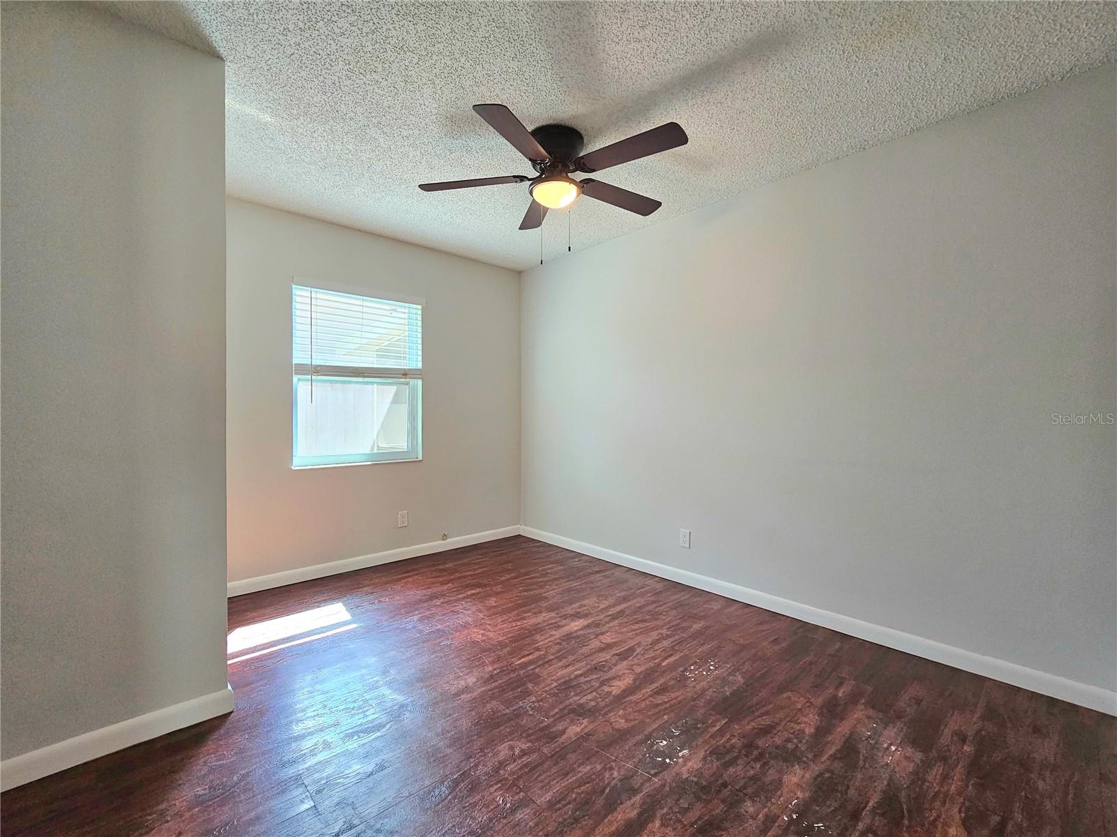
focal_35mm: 13
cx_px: 558
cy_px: 418
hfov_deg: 106.2
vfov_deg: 89.9
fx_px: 419
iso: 125
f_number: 2.2
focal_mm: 2.2
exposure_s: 1/60.2
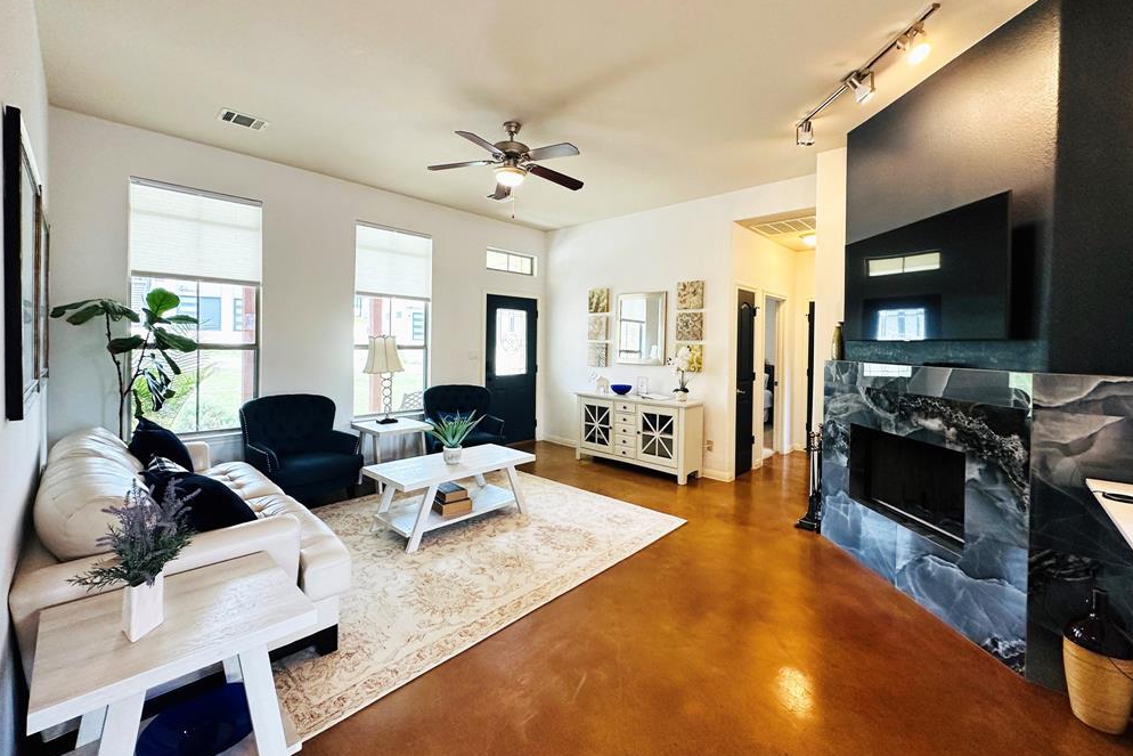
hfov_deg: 100.4
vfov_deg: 77.2
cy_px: 349
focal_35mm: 15
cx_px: 560
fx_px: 472
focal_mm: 2.22
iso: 200
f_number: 2.2
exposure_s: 1/120
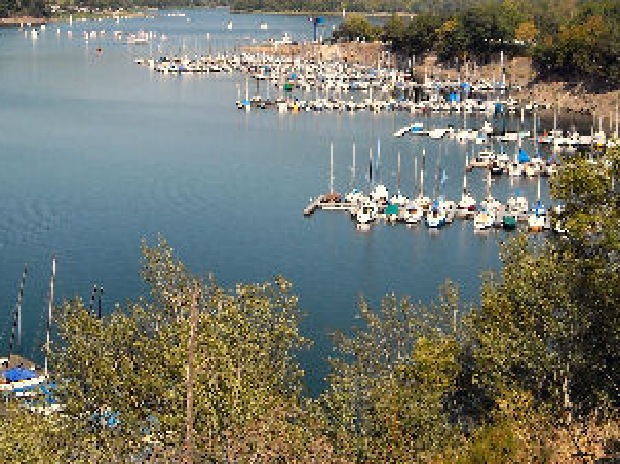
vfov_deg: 25.0
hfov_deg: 33.1
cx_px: 224
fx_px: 1038
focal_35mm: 58
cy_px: 139
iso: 64
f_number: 5.6
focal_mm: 5.7
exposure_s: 1/296
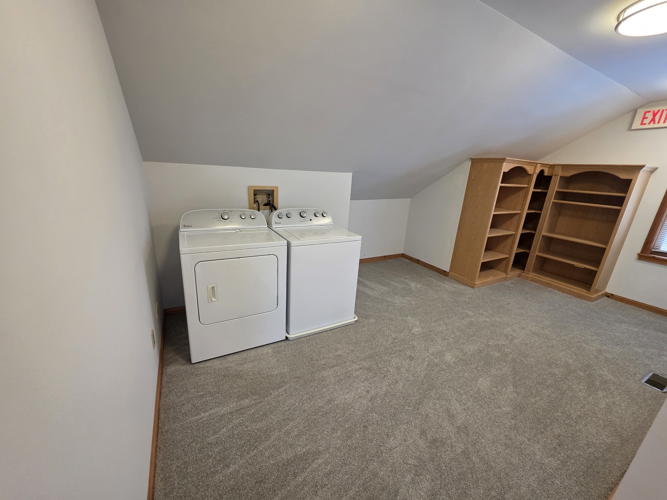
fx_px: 250
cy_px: 250
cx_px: 334
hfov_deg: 106.2
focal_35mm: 13
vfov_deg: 89.9
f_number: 1.9
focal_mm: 2.2
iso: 250
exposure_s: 1/120
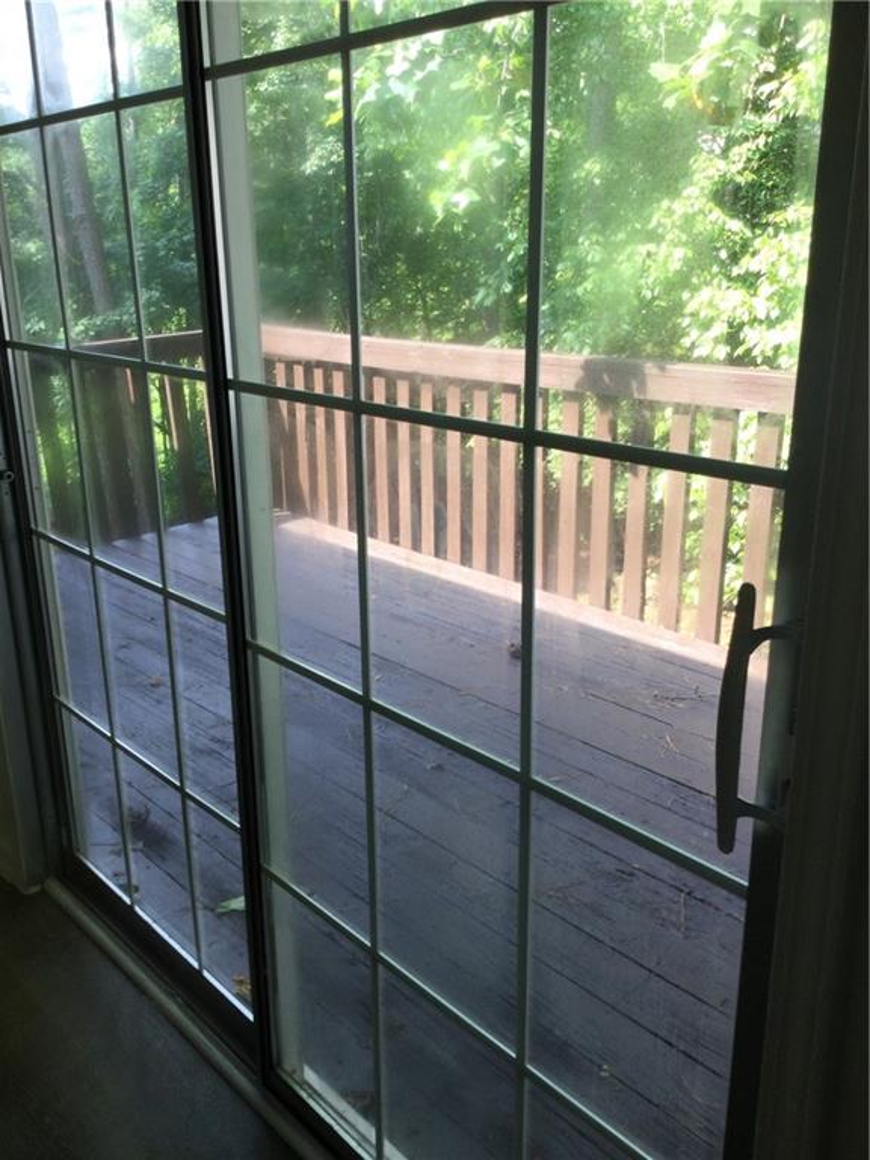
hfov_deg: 45.4
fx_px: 1039
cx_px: 435
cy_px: 580
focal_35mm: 31
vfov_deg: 58.4
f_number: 2.4
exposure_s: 1/60
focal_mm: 3.3
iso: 25
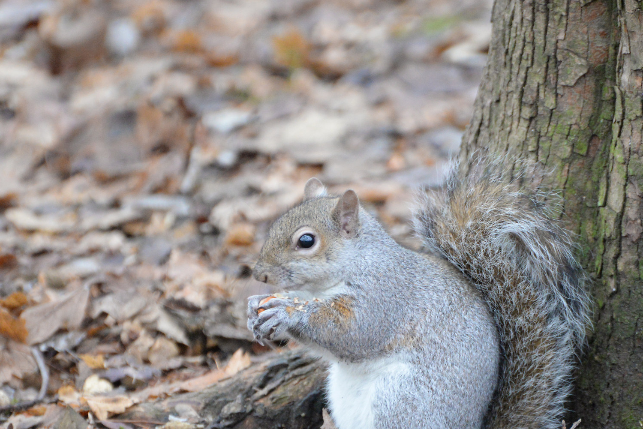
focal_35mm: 480
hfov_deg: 4.3
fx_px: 8575
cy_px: 323
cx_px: 361
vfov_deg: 2.9
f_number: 6.3
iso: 5000
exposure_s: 1/200
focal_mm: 300
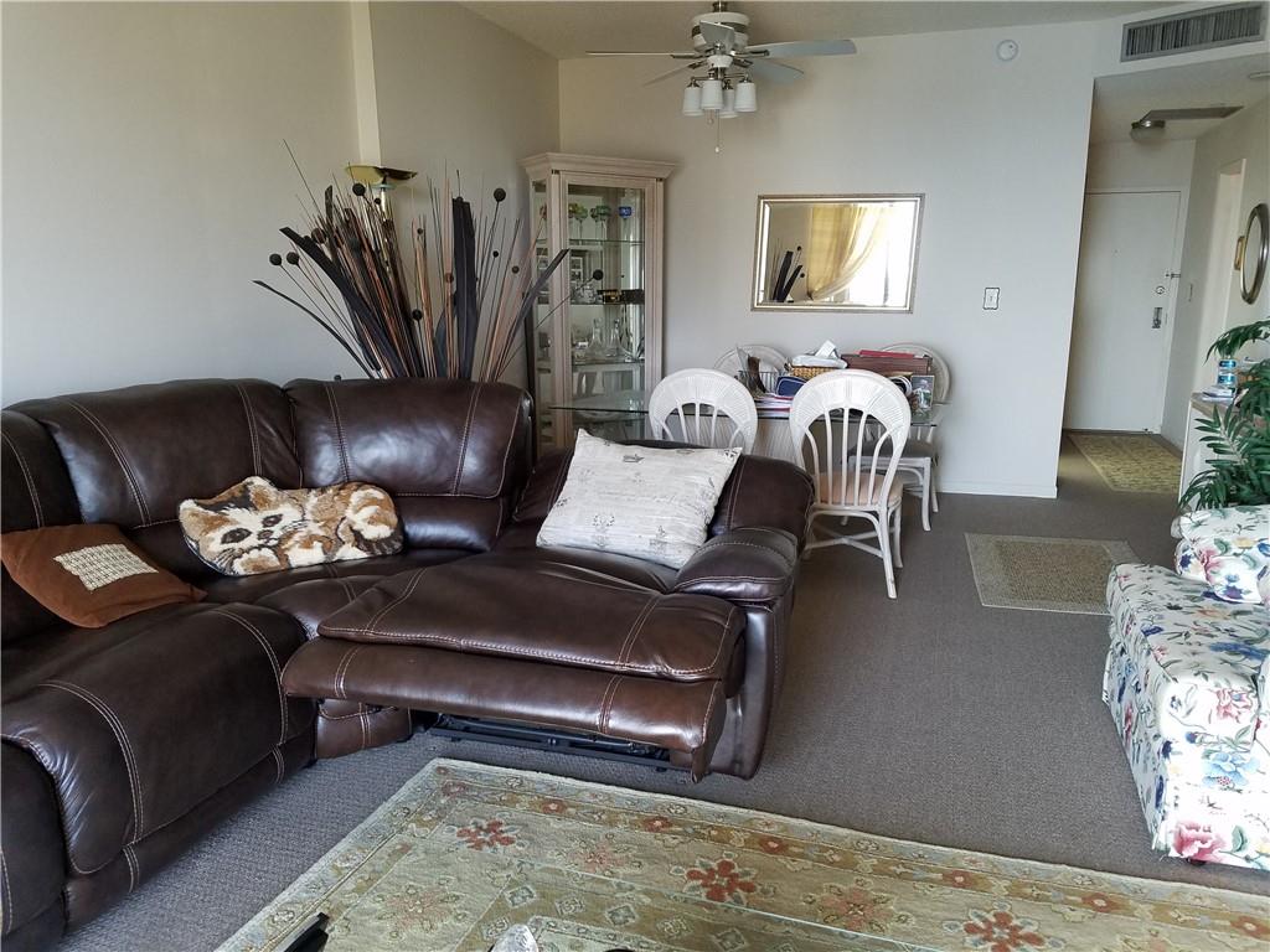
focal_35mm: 26
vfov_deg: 53.1
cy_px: 476
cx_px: 635
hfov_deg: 67.3
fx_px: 954
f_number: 1.7
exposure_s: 1/40
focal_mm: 4.2
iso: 125
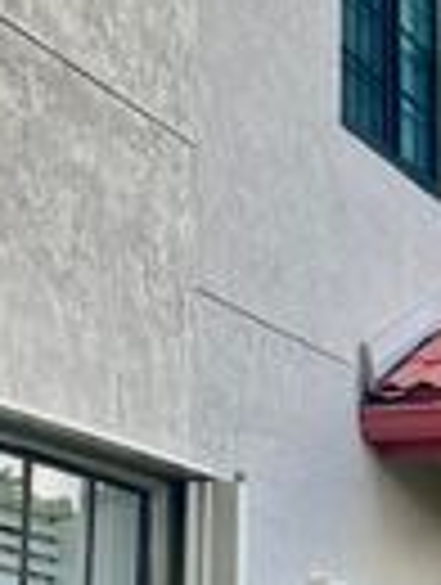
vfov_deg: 14.8
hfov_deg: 11.2
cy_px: 254
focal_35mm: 133
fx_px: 2252
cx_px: 284
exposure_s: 1/751
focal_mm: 5.1
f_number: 1.6
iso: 50
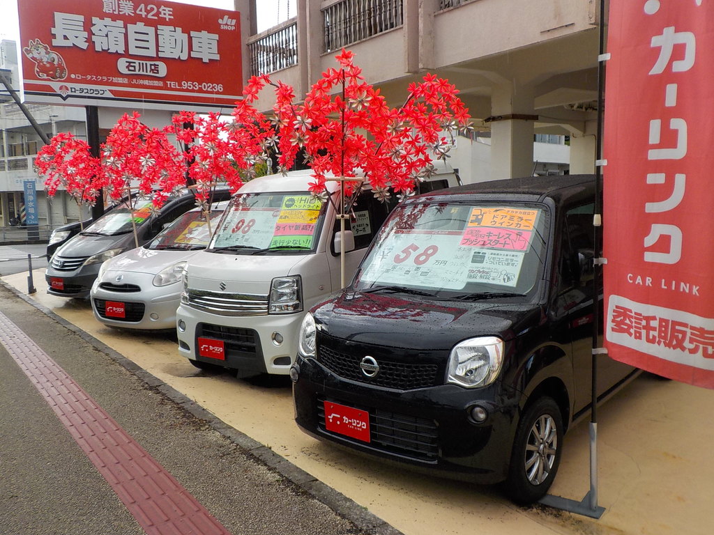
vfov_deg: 46.8
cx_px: 357
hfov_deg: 60.0
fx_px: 619
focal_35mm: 30
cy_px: 268
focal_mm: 4.1
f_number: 3.3
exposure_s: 1/320
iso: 125
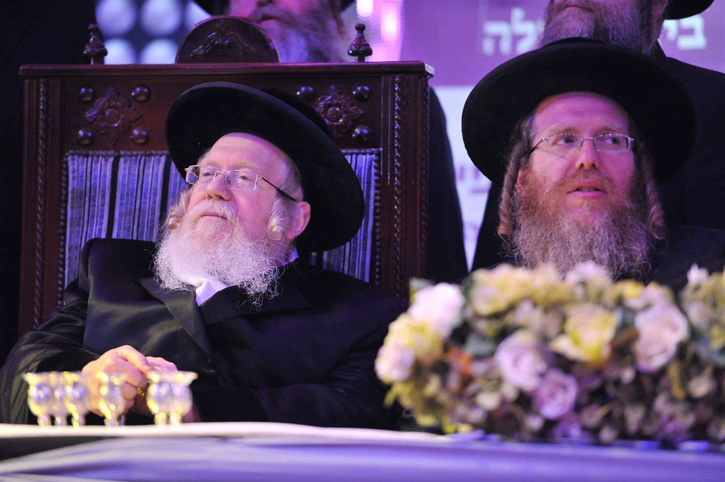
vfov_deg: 6.9
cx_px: 362
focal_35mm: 200
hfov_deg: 10.3
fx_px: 4024
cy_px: 241
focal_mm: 200
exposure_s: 1/160
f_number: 2.8
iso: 2000
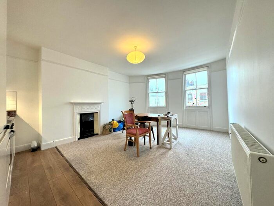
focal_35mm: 14
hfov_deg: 102.1
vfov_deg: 85.7
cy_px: 103
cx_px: 137
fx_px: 111
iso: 200
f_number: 2.2
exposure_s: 1/100
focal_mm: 2.22
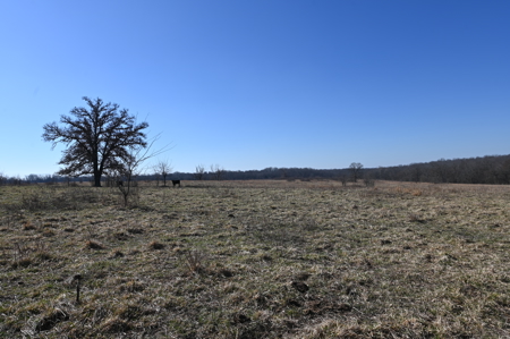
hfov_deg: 78.6
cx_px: 255
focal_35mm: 22
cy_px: 170
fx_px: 311
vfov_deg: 57.1
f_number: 8
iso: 100
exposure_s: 1/500
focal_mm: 22
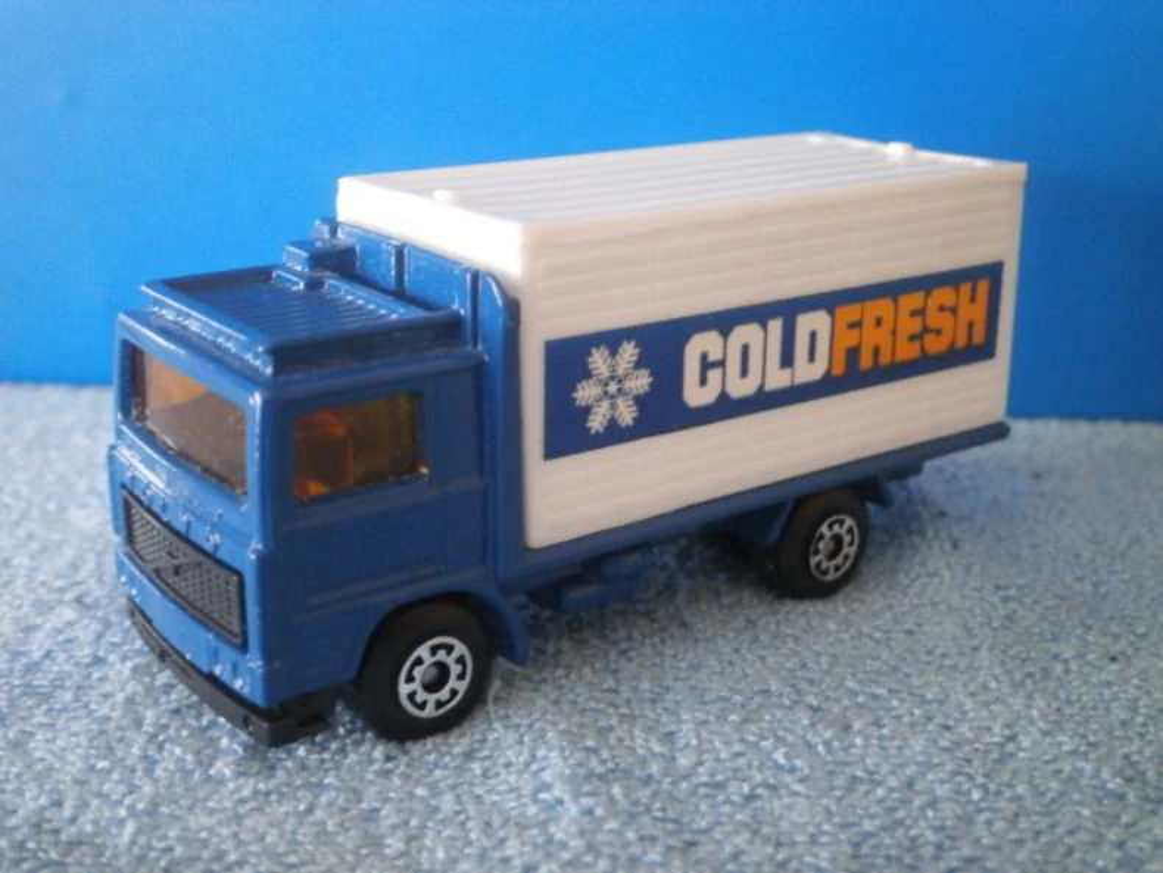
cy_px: 436
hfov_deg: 40.4
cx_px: 582
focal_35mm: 47
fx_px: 1580
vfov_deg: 30.9
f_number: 3.4
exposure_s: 1/13
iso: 400
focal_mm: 8.3
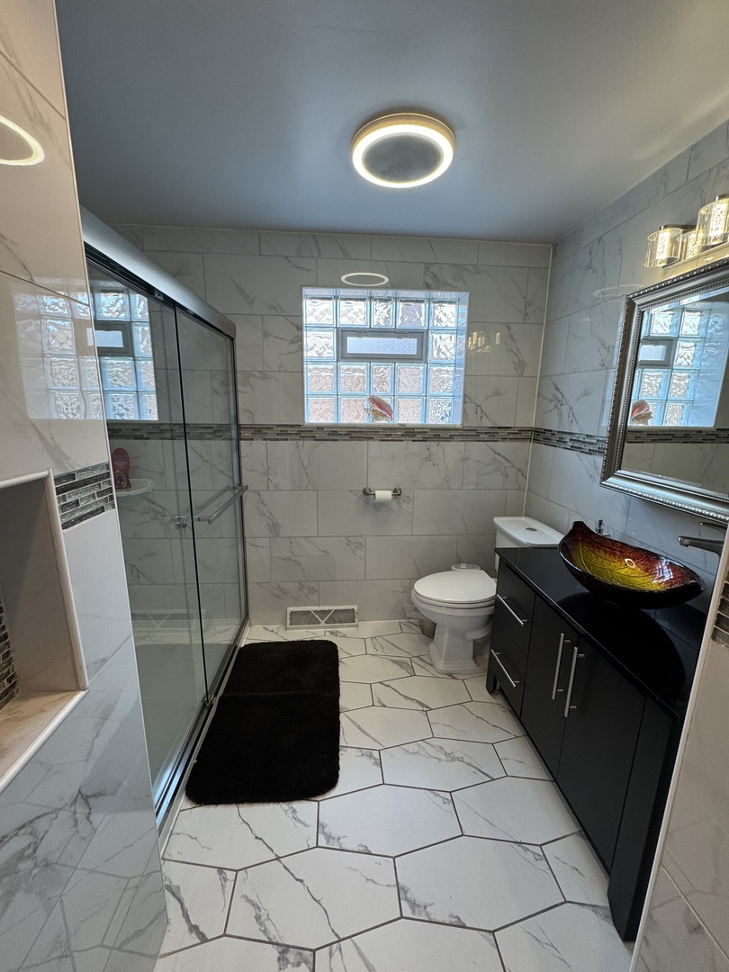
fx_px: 393
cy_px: 486
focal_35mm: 14
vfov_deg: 102.1
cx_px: 364
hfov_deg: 85.7
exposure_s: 1/120
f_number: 2.2
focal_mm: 2.22
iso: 125
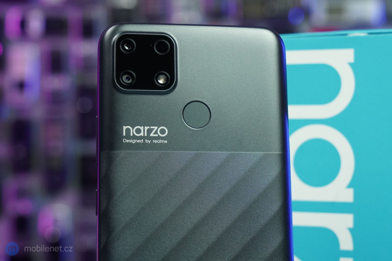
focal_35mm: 70
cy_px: 130
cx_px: 196
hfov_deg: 28.8
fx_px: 762
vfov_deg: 19.5
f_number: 8
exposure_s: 1/160
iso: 6400
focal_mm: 70
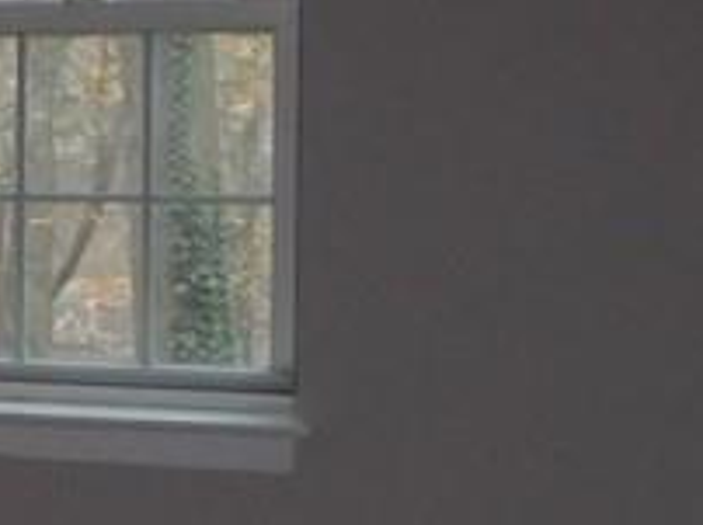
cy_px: 219
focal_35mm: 127
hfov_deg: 13.5
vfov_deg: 11.6
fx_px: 2576
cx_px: -672
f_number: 3.4
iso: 200
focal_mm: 4.5
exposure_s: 1/30
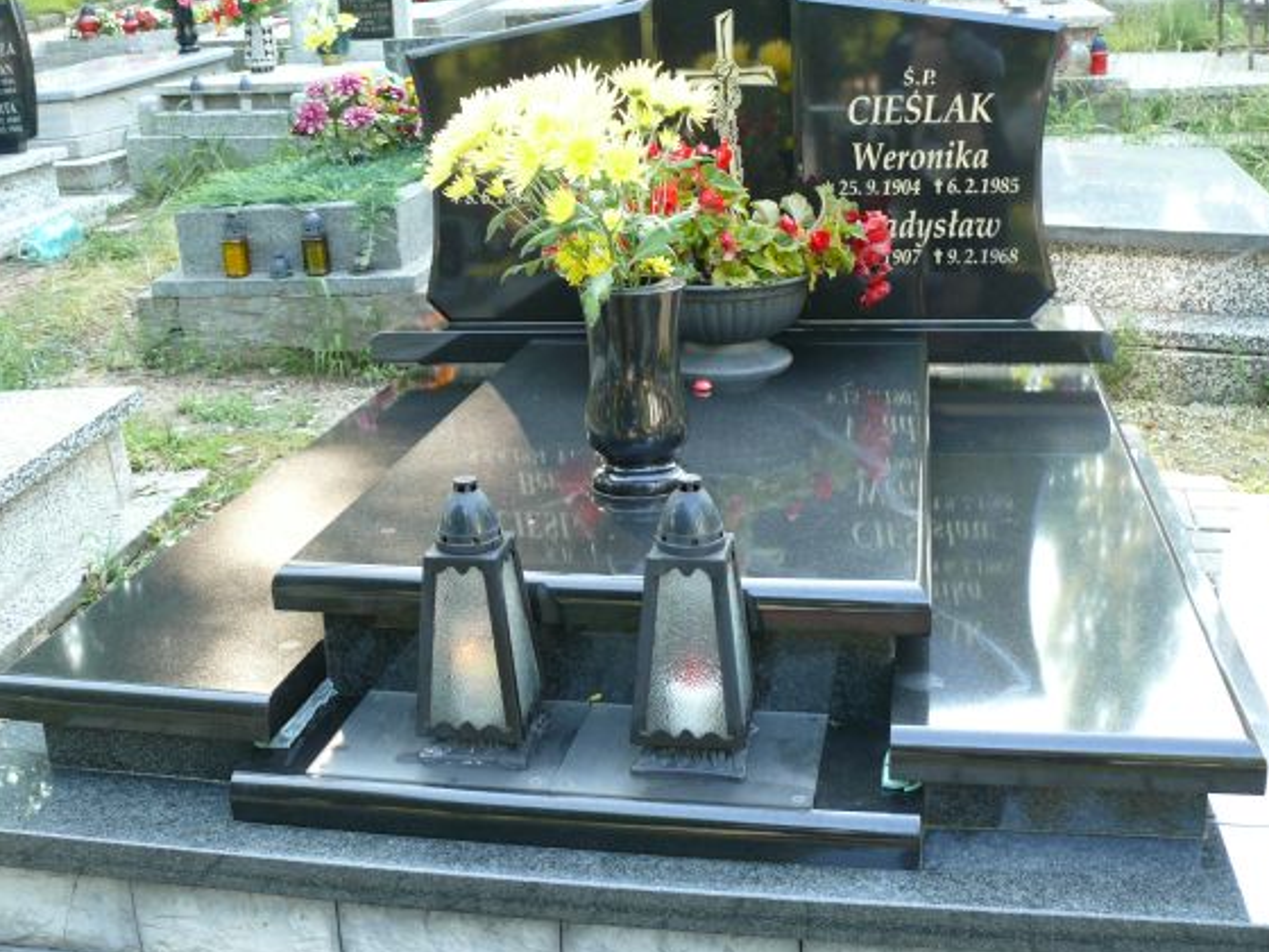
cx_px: 578
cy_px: 422
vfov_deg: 35.9
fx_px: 1466
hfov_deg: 46.7
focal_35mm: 40
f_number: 2.8
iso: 100
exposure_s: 1/50
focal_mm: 7.4
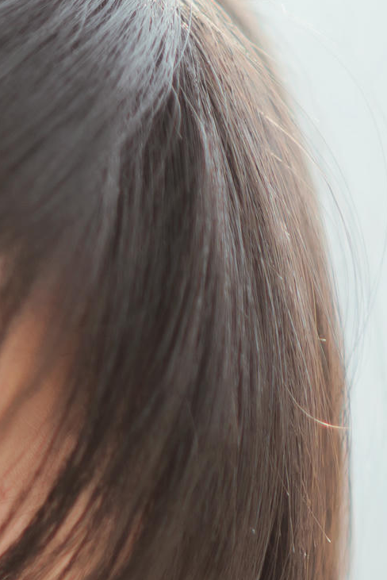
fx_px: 4382
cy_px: 705
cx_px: -634
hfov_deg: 4.9
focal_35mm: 272
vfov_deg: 7.5
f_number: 1.4
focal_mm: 50
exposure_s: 1/400
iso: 100
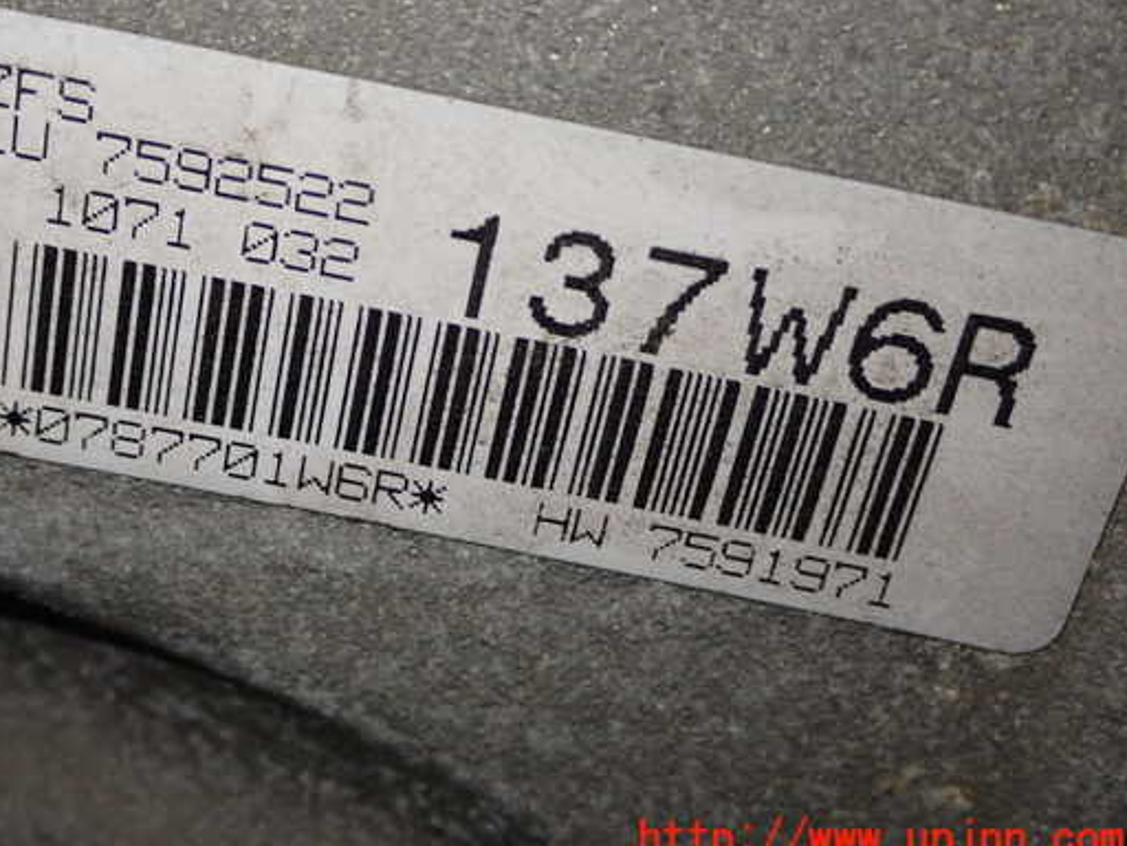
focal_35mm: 68
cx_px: 475
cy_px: 372
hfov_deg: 28.5
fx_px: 2214
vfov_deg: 21.6
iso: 320
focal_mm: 10.35
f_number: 3.5
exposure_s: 1/60
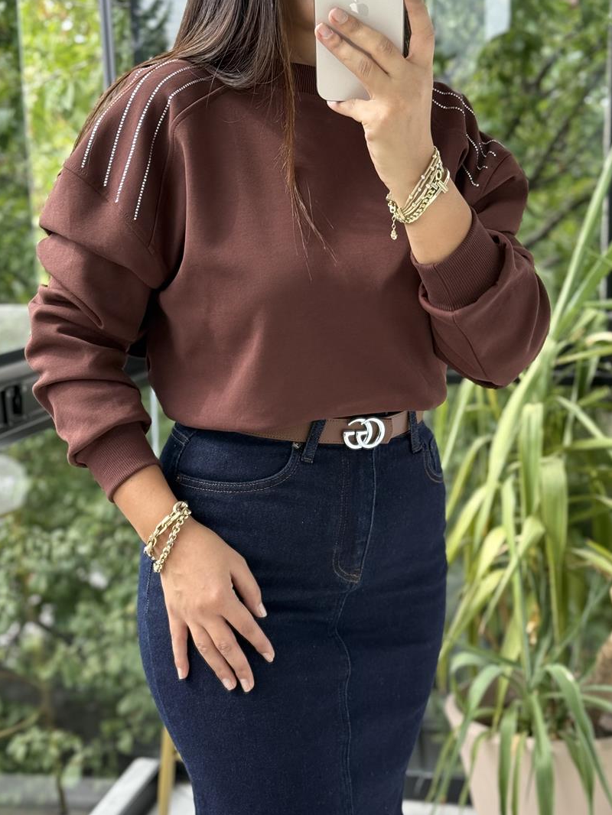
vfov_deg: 32.1
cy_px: 471
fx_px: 1414
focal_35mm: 60
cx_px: 330
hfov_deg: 24.4
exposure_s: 1/306
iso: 100
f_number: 1.78
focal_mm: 6.76
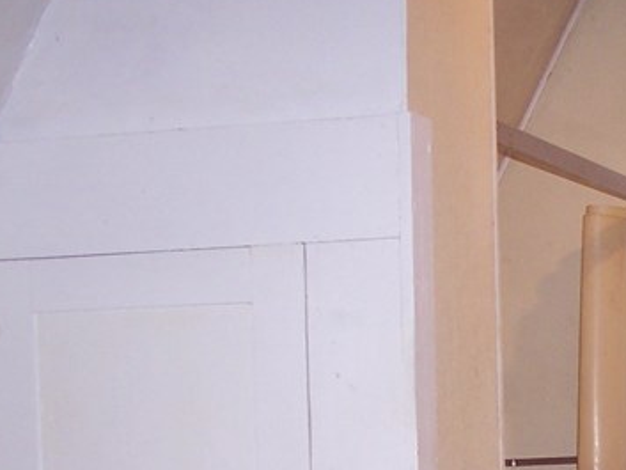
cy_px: 628
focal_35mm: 113
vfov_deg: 12.7
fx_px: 2044
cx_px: 722
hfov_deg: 16.8
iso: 140
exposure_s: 1/60
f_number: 2.8
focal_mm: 8
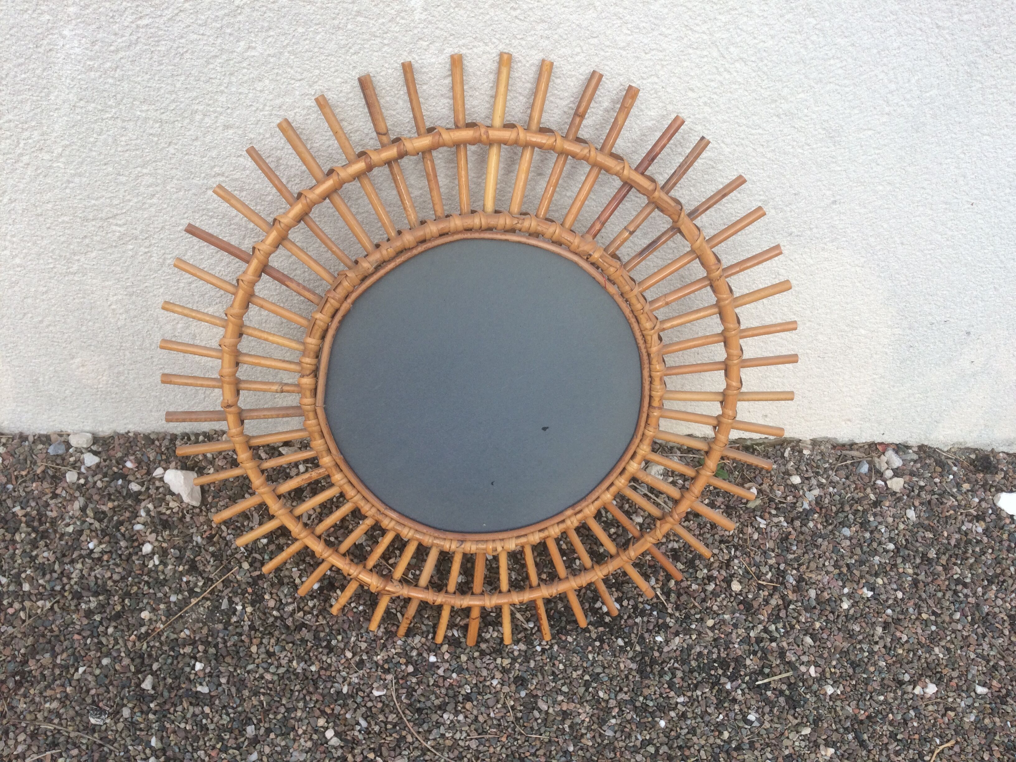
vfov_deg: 48.2
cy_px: 381
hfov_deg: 61.7
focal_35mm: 29
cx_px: 508
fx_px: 851
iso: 32
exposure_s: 1/161
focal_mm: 4.15
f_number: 2.2
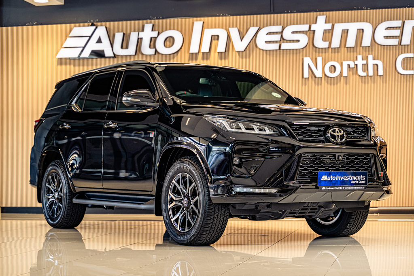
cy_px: 138
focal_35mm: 75
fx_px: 862
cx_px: 207
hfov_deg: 27.0
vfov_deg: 18.2
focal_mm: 75
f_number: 4
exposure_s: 1/125
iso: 640
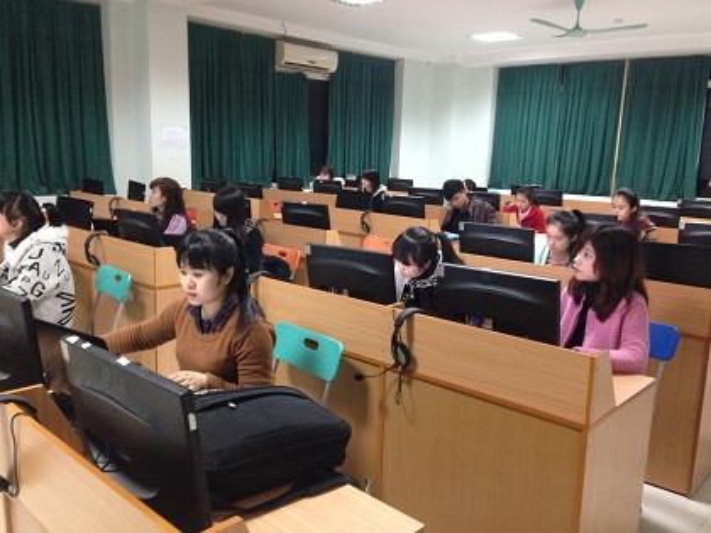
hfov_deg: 55.4
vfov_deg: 42.9
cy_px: 266
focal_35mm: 33
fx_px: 678
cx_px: 356
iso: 400
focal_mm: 4.12
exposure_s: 1/15
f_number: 2.4
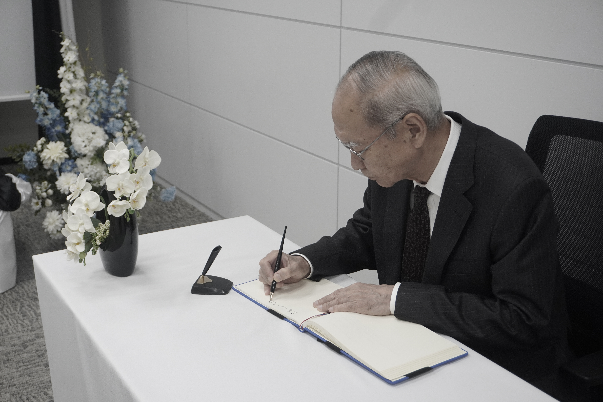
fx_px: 804
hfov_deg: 41.1
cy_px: 201
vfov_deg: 28.1
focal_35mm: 48
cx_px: 302
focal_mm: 32
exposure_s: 1/160
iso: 1000
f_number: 5
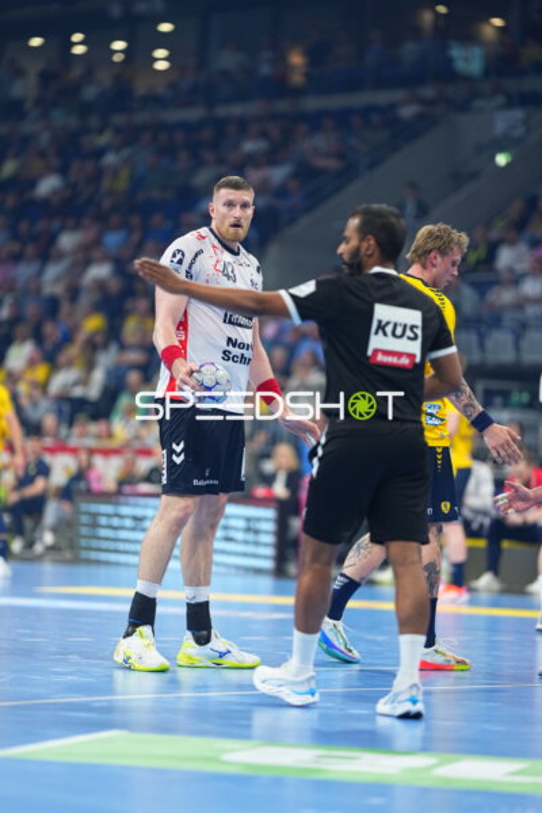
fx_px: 3049
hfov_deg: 10.2
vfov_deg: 15.2
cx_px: 271
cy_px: 406
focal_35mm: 135
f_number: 1.8
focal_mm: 135
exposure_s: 1/1600
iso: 1000
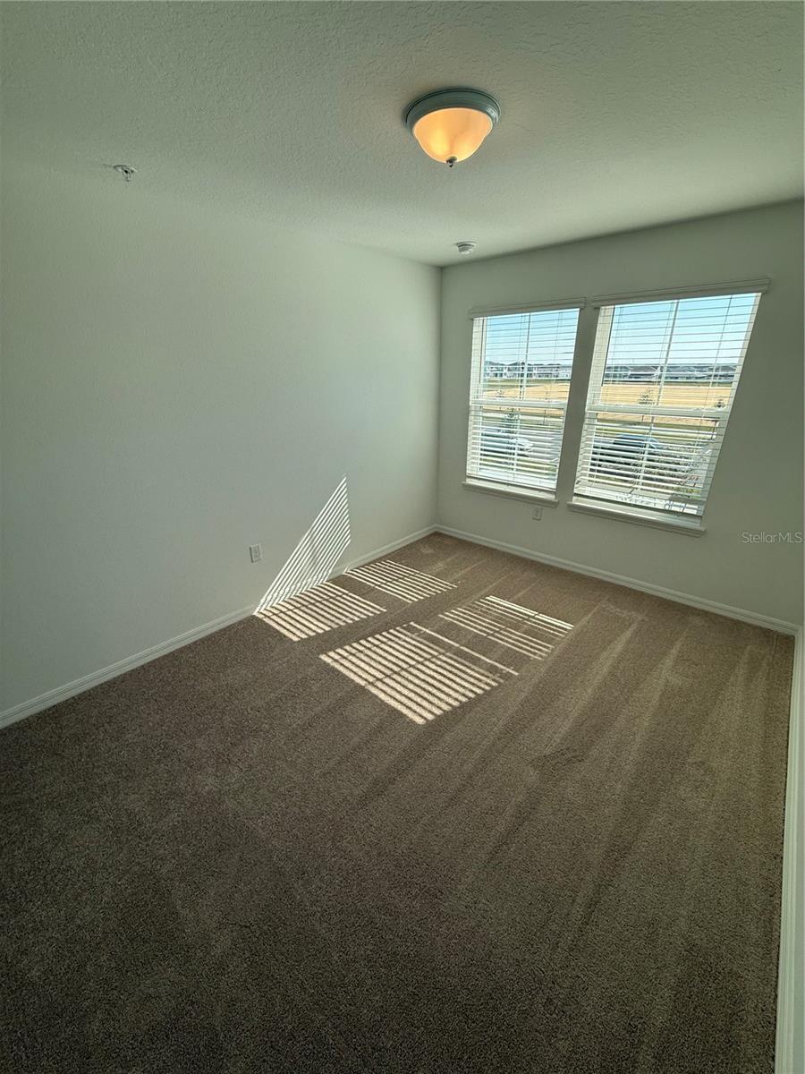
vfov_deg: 102.1
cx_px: 402
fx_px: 434
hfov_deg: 85.7
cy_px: 537
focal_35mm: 14
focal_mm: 2.22
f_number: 2.2
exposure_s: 1/644
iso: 64
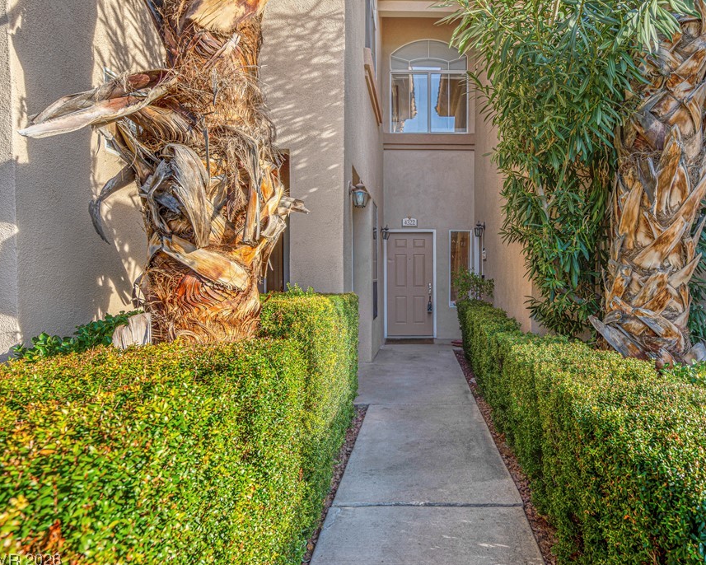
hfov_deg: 82.1
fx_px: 397
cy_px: 280
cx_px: 430
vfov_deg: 70.9
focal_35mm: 19
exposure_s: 1/100
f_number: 9
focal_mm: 16
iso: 100
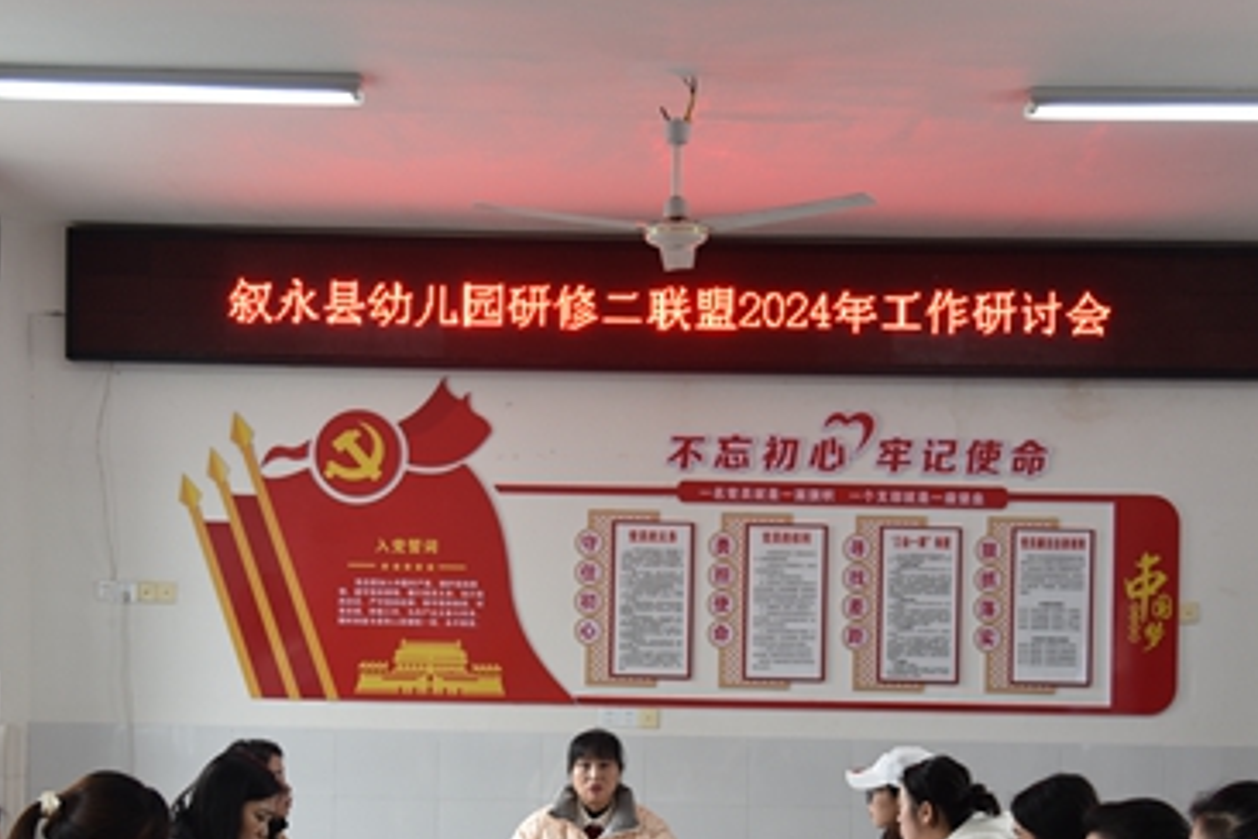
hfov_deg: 35.6
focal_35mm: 56
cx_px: 588
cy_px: 679
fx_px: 1957
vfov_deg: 23.8
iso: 400
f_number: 4
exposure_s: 1/50
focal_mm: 32
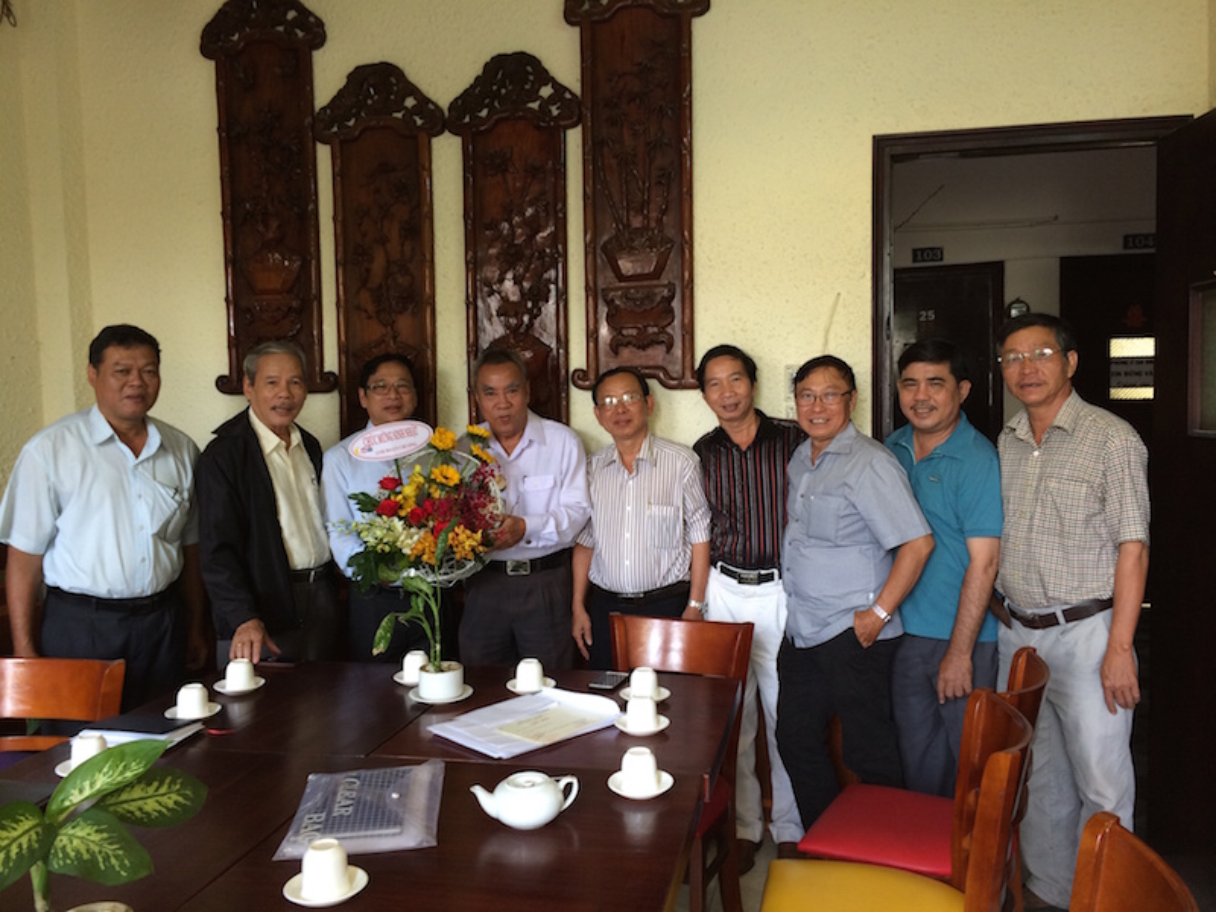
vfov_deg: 46.8
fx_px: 1054
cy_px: 456
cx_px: 608
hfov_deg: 60.0
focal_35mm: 30
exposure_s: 1/30
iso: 80
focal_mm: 4.12
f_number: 2.2
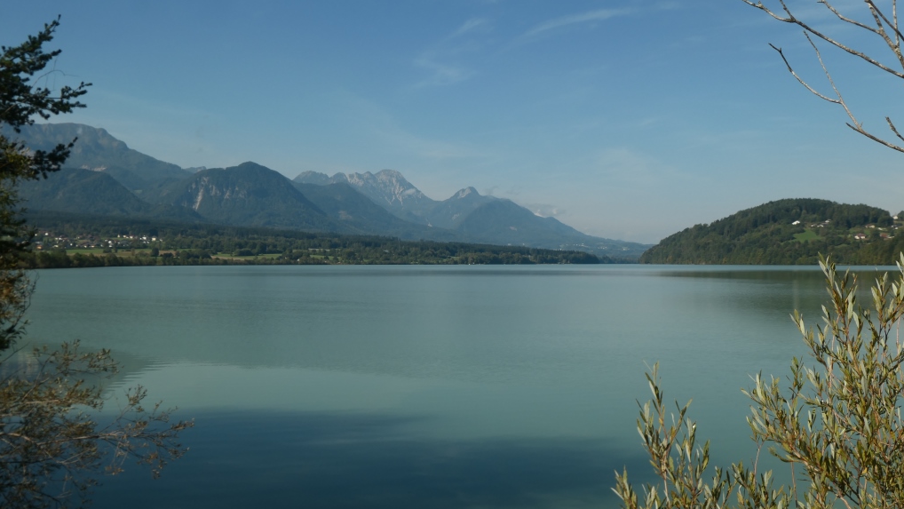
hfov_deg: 51.6
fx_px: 935
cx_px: 451
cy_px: 257
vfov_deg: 30.4
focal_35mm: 39
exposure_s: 1/800
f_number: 5.6
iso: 125
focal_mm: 13.4
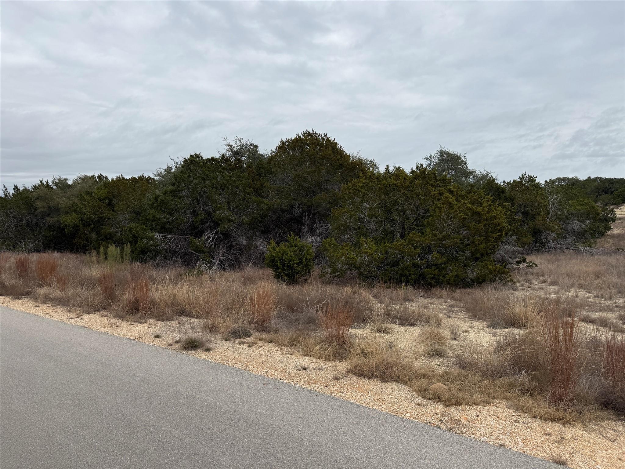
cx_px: 312
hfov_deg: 71.6
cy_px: 234
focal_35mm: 24
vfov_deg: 56.8
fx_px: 433
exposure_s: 1/4405
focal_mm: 6.76
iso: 80
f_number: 1.78
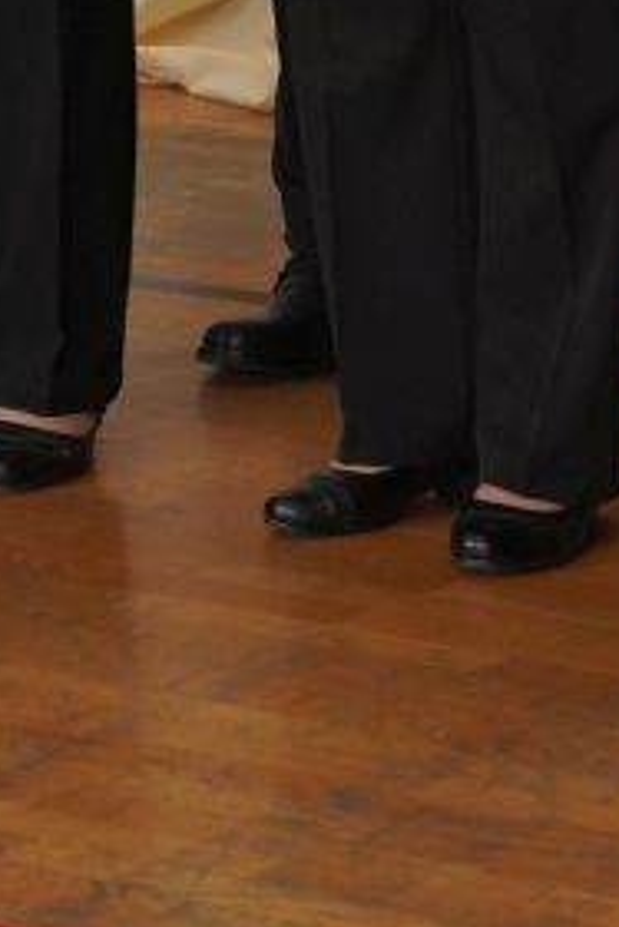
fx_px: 6826
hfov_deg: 5.2
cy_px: -659
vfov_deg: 7.6
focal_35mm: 265
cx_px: 113
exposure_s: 1/200
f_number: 4.5
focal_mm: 50
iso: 1000
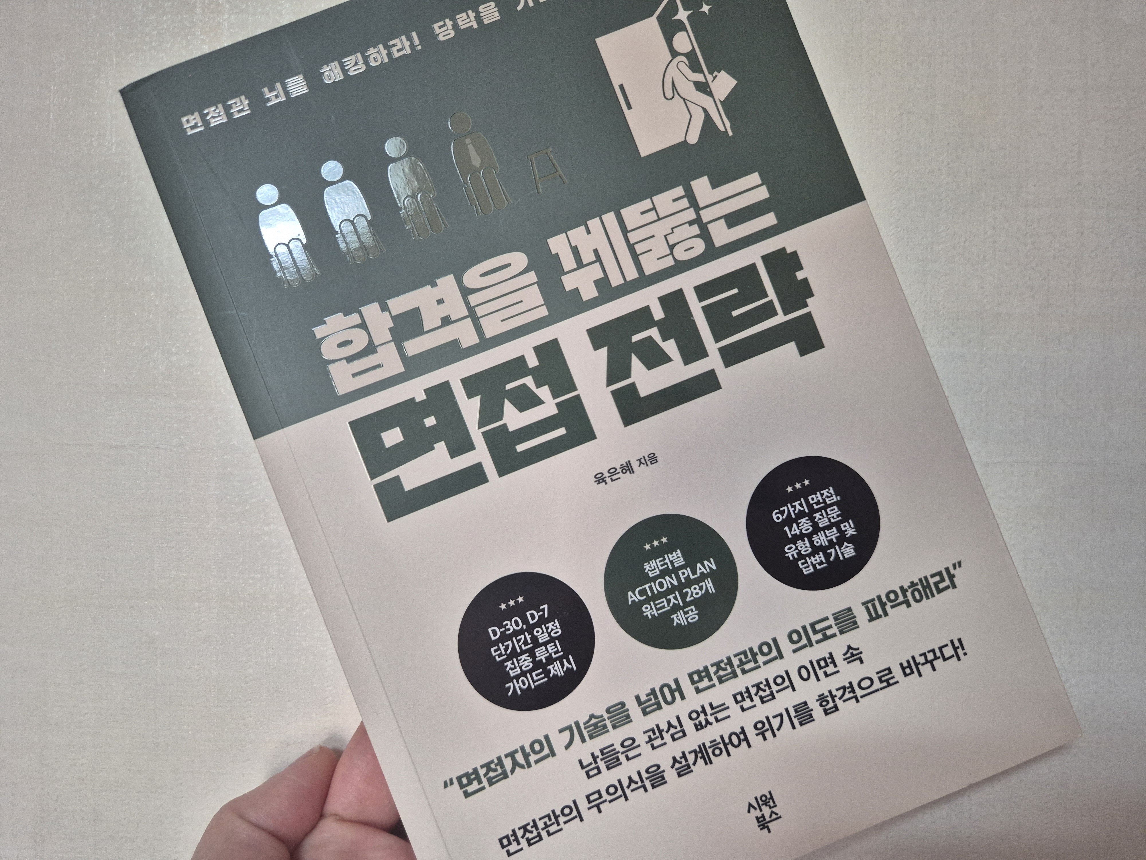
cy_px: 430
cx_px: 573
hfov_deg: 73.9
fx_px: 761
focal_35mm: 23
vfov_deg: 58.9
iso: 400
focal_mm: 5.4
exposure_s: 1/120
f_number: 1.8
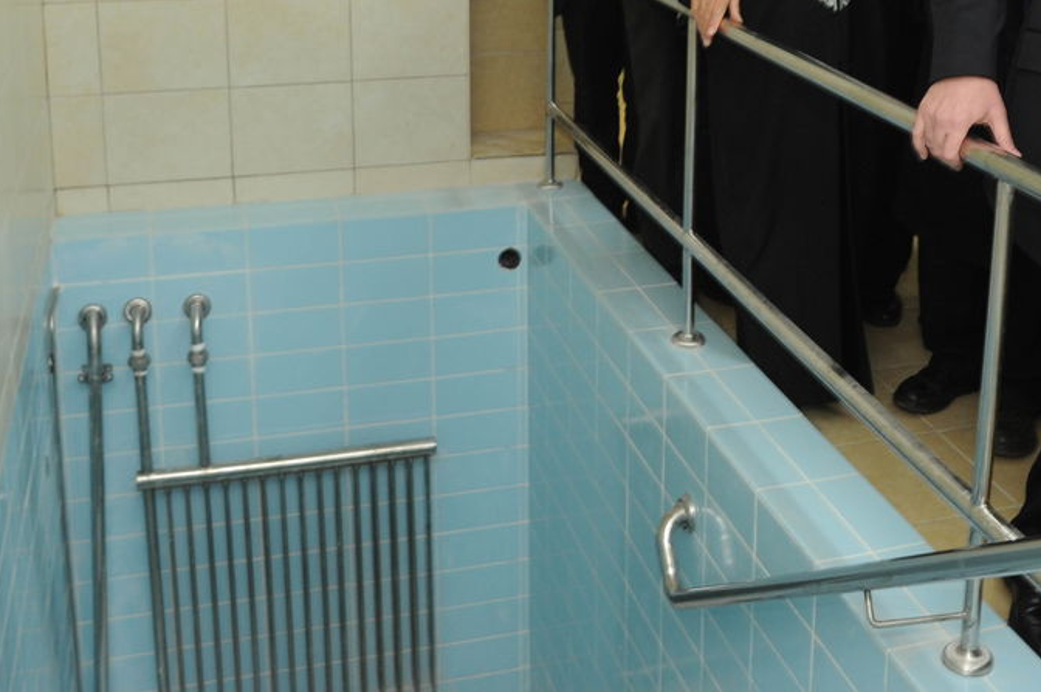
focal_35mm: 50
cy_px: 26
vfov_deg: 25.8
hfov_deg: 39.4
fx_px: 1445
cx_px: 654
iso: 1250
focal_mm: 24
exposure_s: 1/60
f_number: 5.6
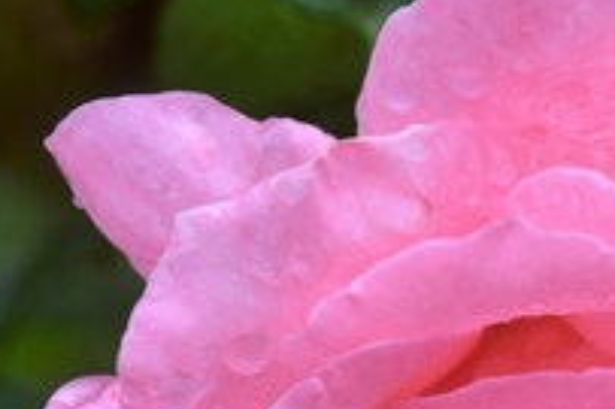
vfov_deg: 2.3
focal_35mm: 598
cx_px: 679
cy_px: 500
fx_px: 10215
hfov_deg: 3.4
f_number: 10
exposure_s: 1/60
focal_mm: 135
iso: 220
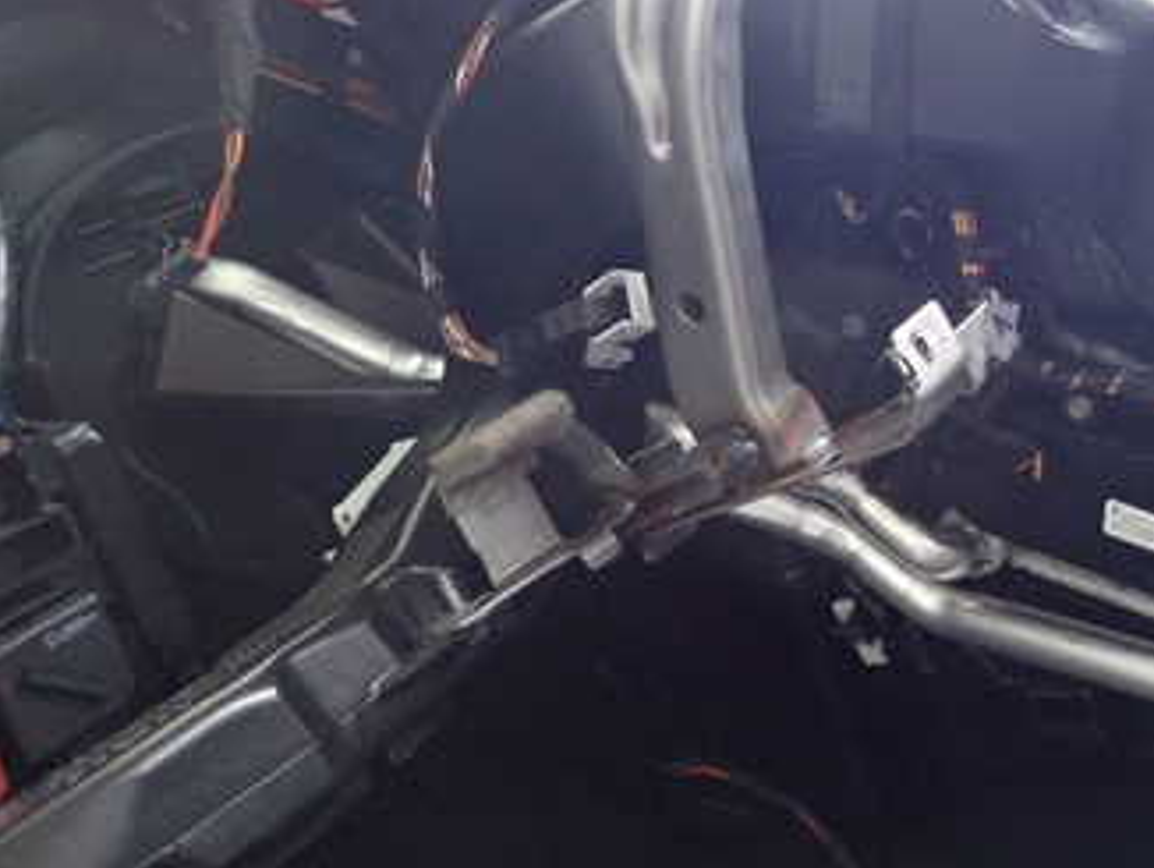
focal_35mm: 46
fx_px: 1535
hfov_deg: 38.2
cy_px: 167
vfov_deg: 30.7
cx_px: 1055
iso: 500
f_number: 2
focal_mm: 4.5
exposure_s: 1/125
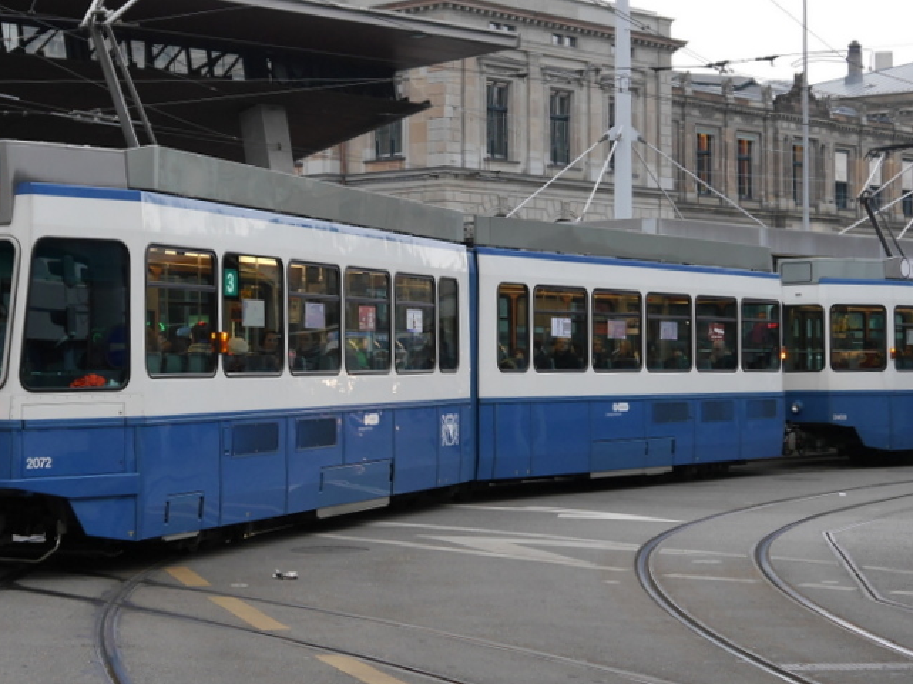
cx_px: 289
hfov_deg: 24.6
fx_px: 2082
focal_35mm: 79
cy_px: 280
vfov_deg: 18.6
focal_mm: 23
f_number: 4.4
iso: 400
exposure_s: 1/125
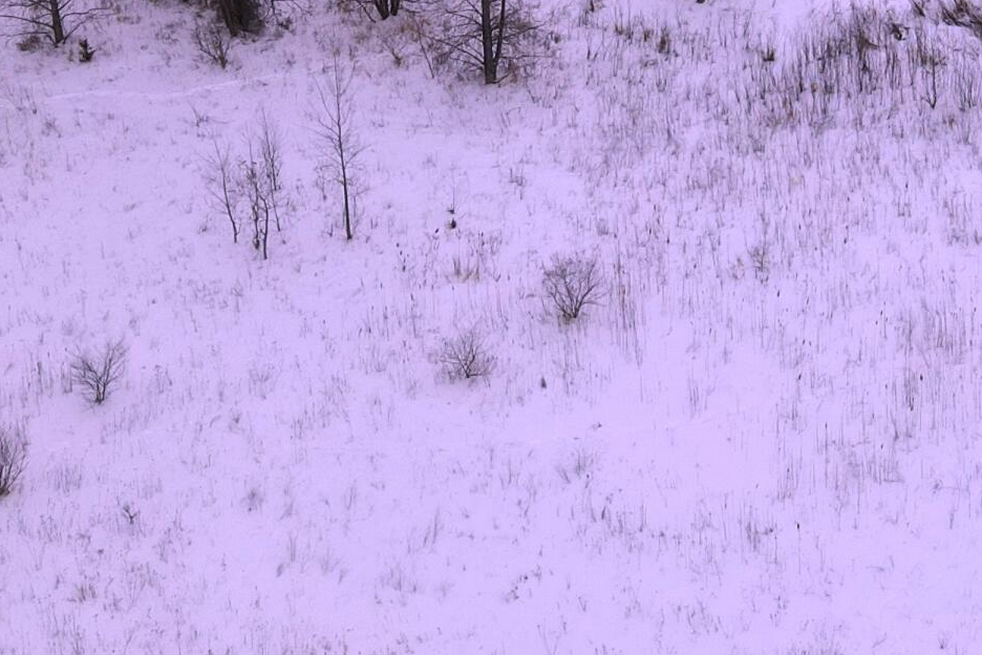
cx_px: 1008
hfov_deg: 24.1
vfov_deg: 16.1
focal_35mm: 80
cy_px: -220
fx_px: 2182
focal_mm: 4.5
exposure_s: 1/120
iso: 100
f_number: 2.8
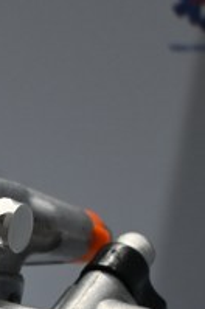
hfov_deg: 8.5
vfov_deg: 13.2
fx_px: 1294
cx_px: -241
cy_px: 395
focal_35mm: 151
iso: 720
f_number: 4.2
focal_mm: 25
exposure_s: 1/125
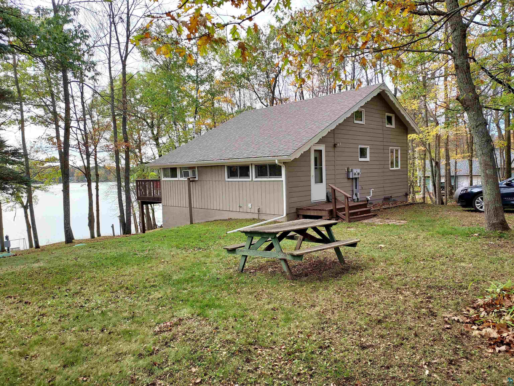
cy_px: 193
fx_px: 356
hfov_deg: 71.6
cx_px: 257
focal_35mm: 24
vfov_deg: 56.8
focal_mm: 4.6
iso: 40
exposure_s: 1/207
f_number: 1.8
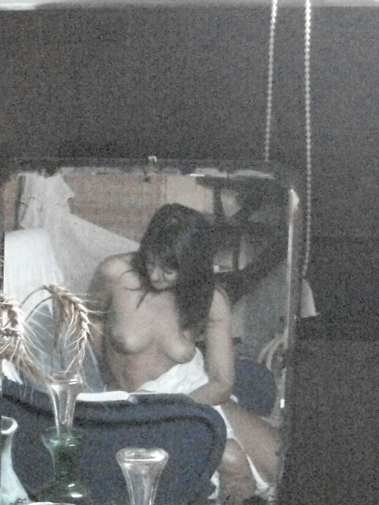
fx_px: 1562
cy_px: 526
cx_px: 77
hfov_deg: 13.8
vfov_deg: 17.9
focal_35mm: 107
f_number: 2.8
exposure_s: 1/20
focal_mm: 6.3
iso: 1000
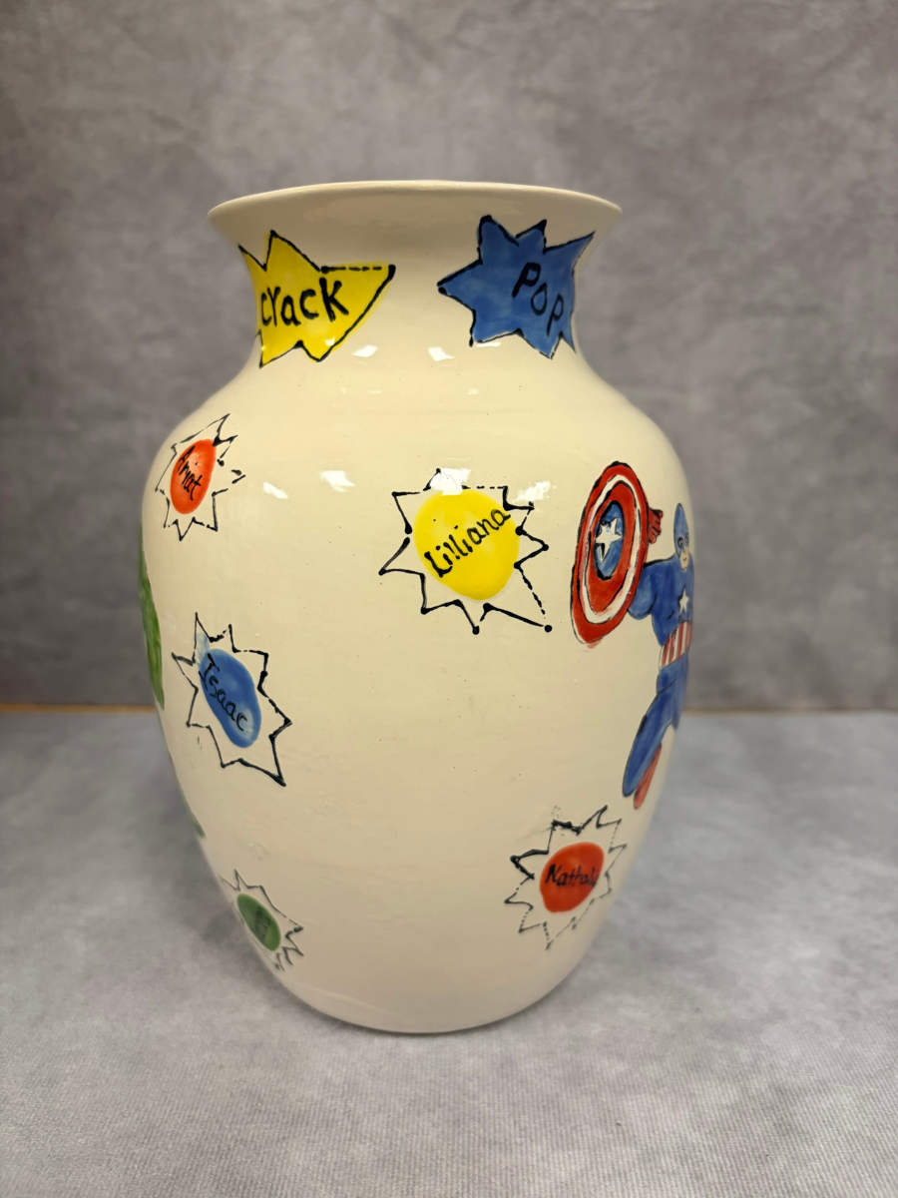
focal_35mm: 26
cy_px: 599
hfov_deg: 53.1
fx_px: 899
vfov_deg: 67.3
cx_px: 449
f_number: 1.6
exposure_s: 1/60
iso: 100
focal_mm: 5.96
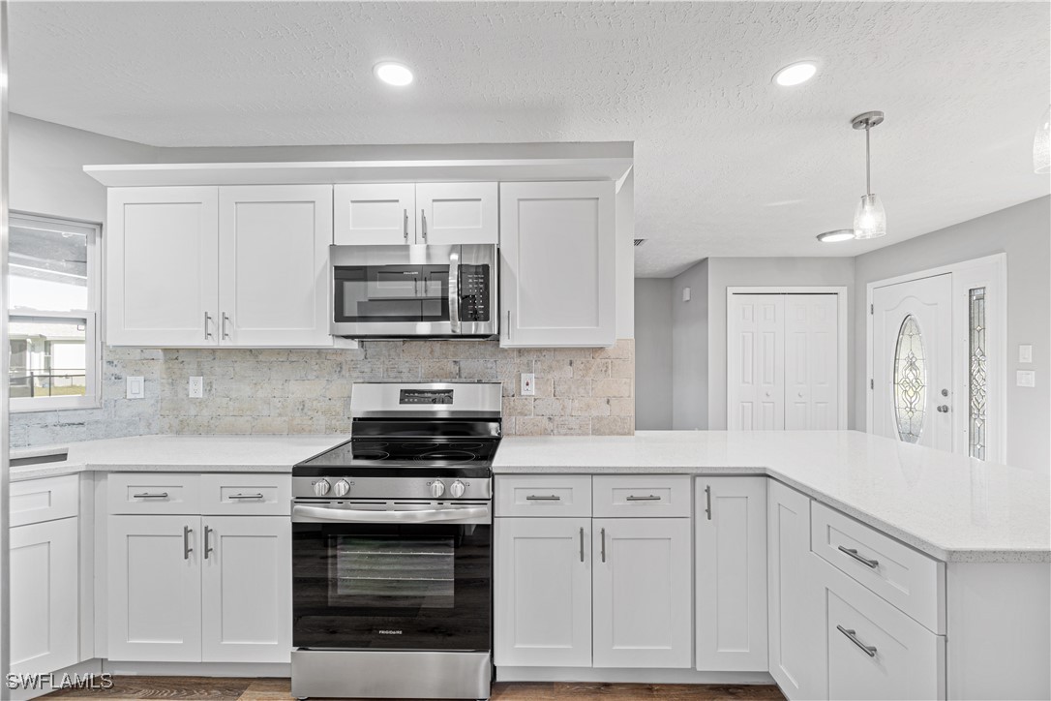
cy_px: 350
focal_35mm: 15
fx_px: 438
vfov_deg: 77.3
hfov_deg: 100.4
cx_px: 526
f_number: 8
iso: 100
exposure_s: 1
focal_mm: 10
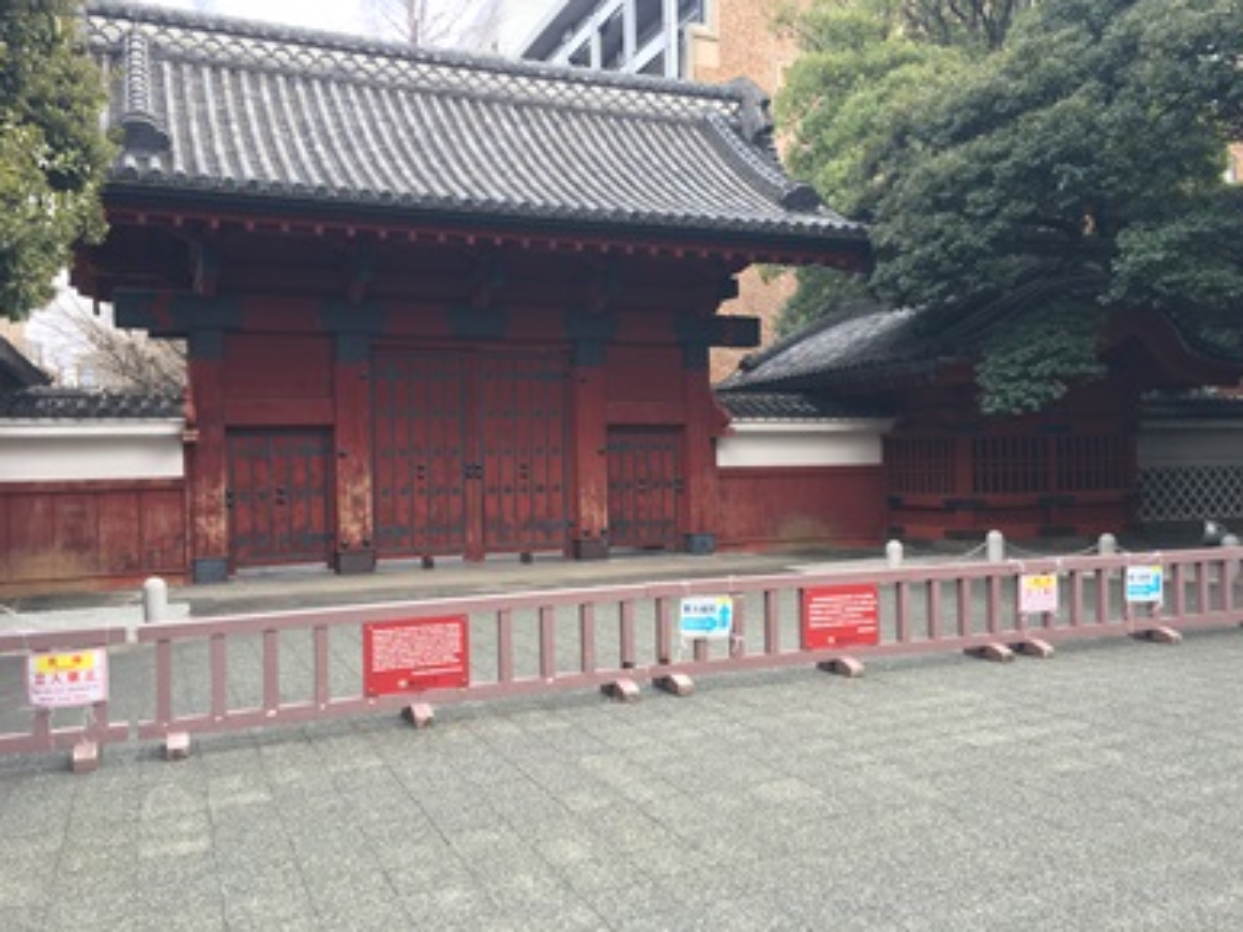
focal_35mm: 30
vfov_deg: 46.8
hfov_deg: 60.0
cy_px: 456
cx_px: 639
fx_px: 1077
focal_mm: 4.15
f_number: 2.2
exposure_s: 1/123
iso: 25
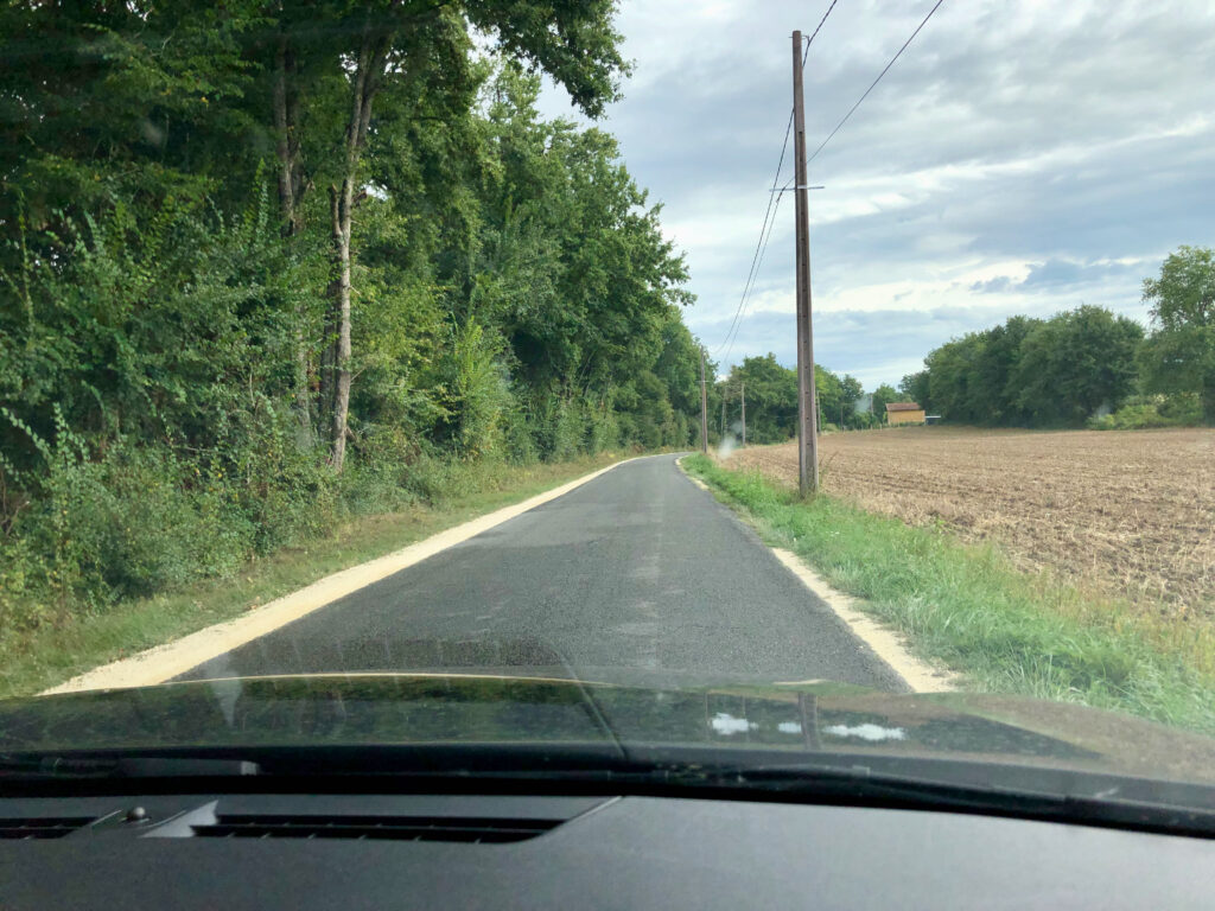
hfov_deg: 63.4
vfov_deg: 49.7
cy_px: 456
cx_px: 608
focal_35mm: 28
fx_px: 983
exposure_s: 1/1845
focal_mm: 3.99
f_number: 1.8
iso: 20
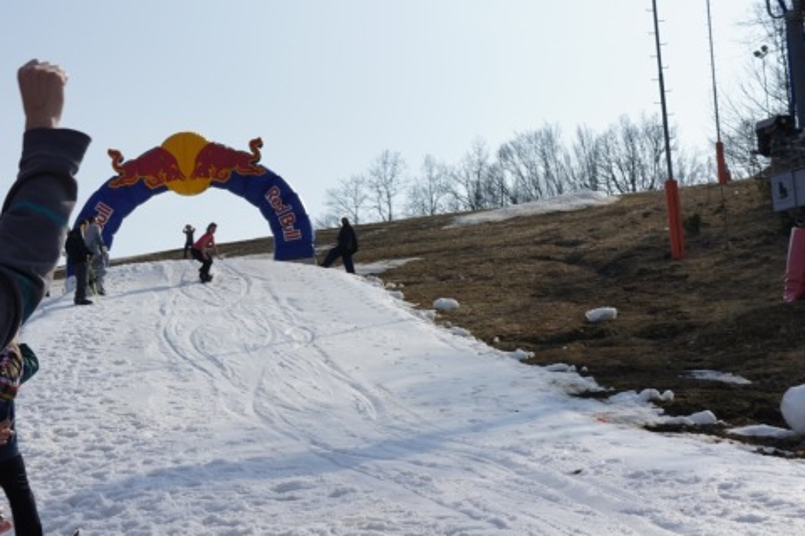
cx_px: 402
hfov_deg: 25.1
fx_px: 1811
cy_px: 268
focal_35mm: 81
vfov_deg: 16.9
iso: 200
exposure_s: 1/500
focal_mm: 54
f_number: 13
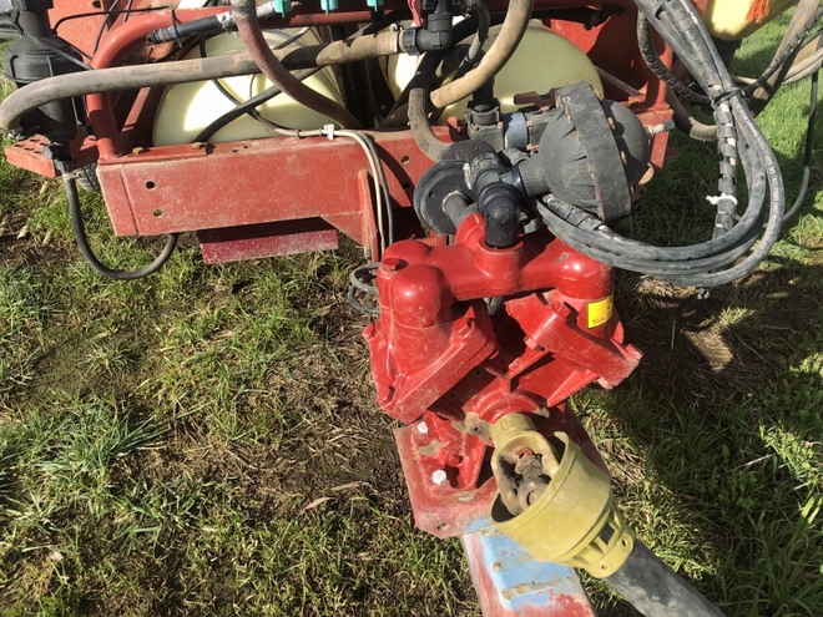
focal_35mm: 28
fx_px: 666
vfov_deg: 49.7
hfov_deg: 63.4
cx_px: 412
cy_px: 308
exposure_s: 1/889
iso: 20
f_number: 1.8
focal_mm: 3.99
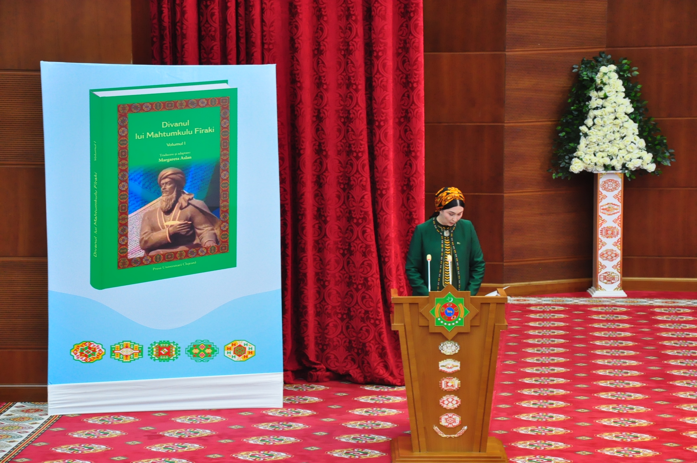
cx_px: 348
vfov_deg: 13.0
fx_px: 2030
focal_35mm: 105
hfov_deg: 19.5
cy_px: 232
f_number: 8
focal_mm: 70
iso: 1600
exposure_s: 1/50
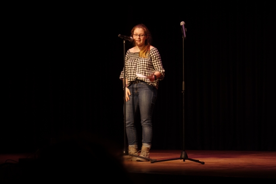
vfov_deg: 15.9
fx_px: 659
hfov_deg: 23.6
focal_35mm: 86
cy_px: 92
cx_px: 138
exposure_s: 1/100
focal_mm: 31.83
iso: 160
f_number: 4.5
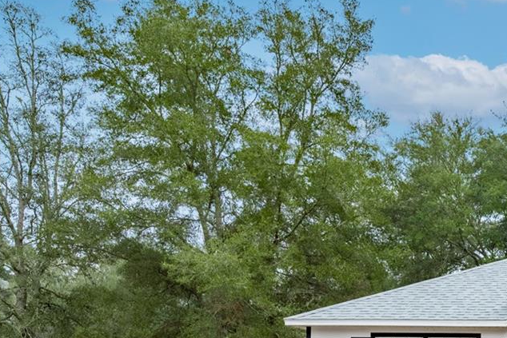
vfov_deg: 21.8
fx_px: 817
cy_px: 395
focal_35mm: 58
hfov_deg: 29.1
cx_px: 628
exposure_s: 1/1600
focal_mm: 23
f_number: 9
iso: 400
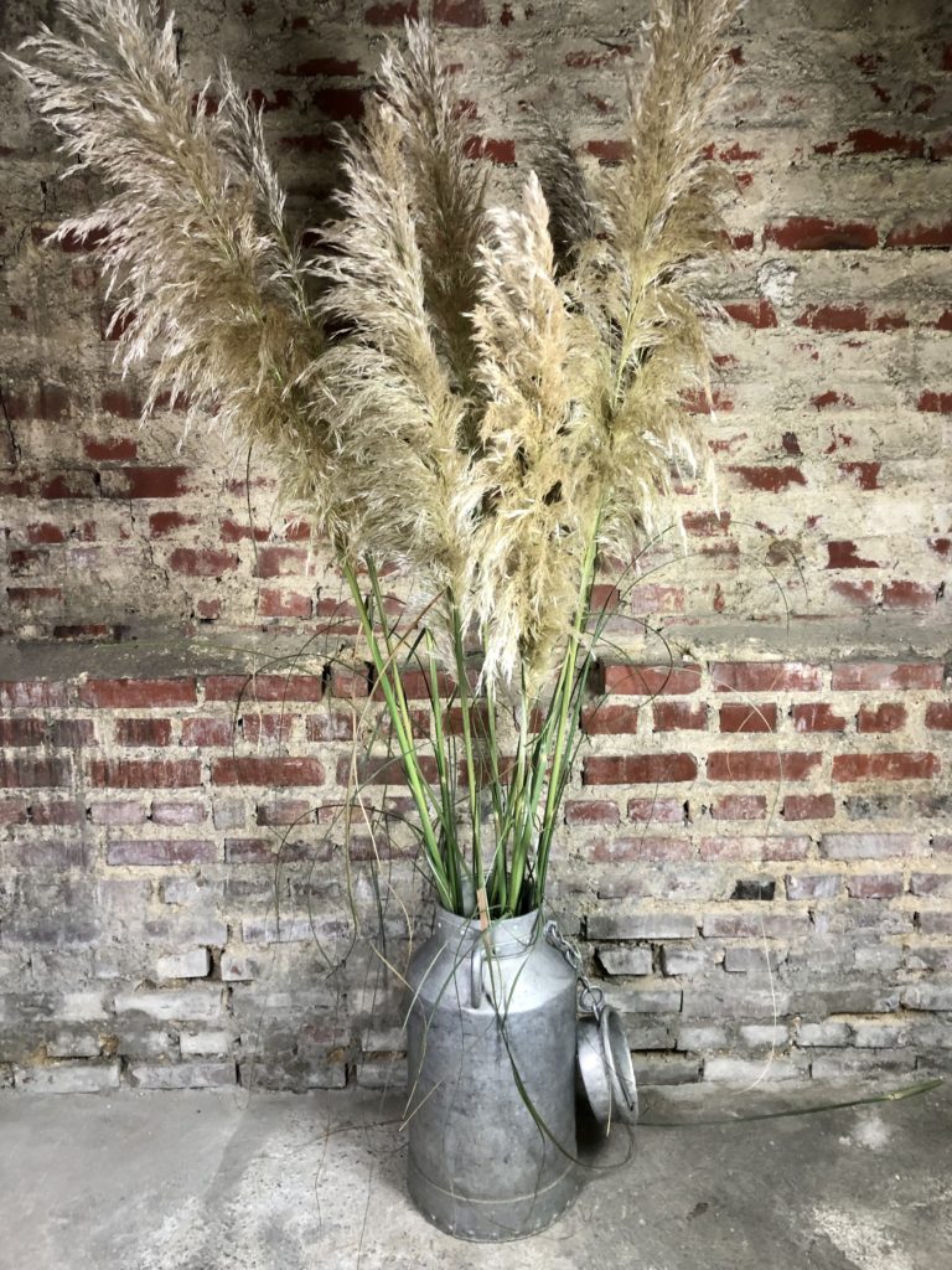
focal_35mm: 28
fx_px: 1027
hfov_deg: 49.7
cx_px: 476
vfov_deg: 63.4
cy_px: 635
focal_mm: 4
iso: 40
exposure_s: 1/17
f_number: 1.8
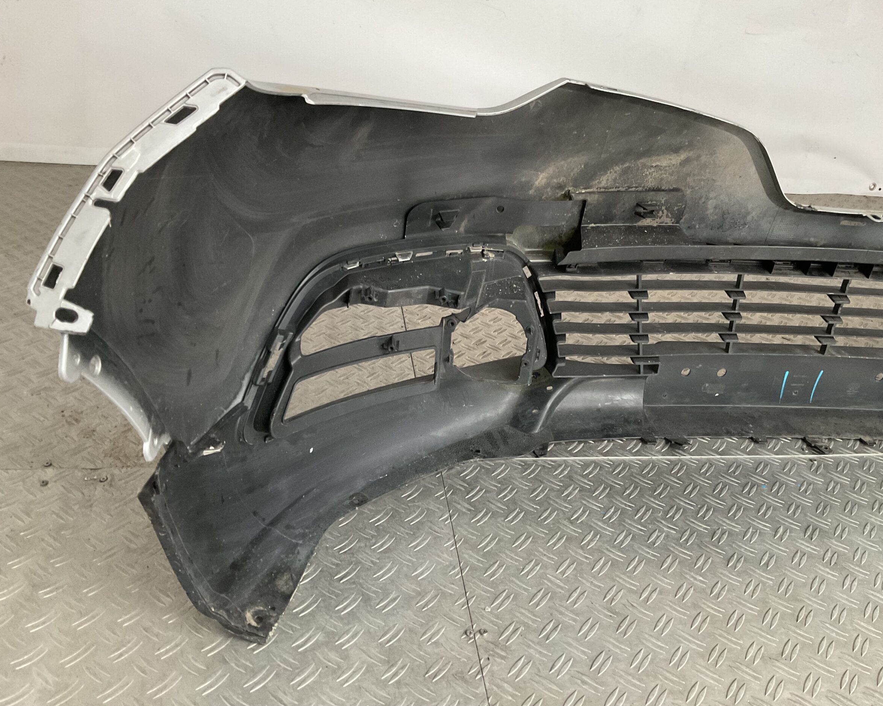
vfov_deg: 47.1
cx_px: 473
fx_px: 810
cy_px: 348
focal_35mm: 31
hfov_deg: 57.1
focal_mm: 3
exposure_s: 1/60
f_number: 1.8
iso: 250
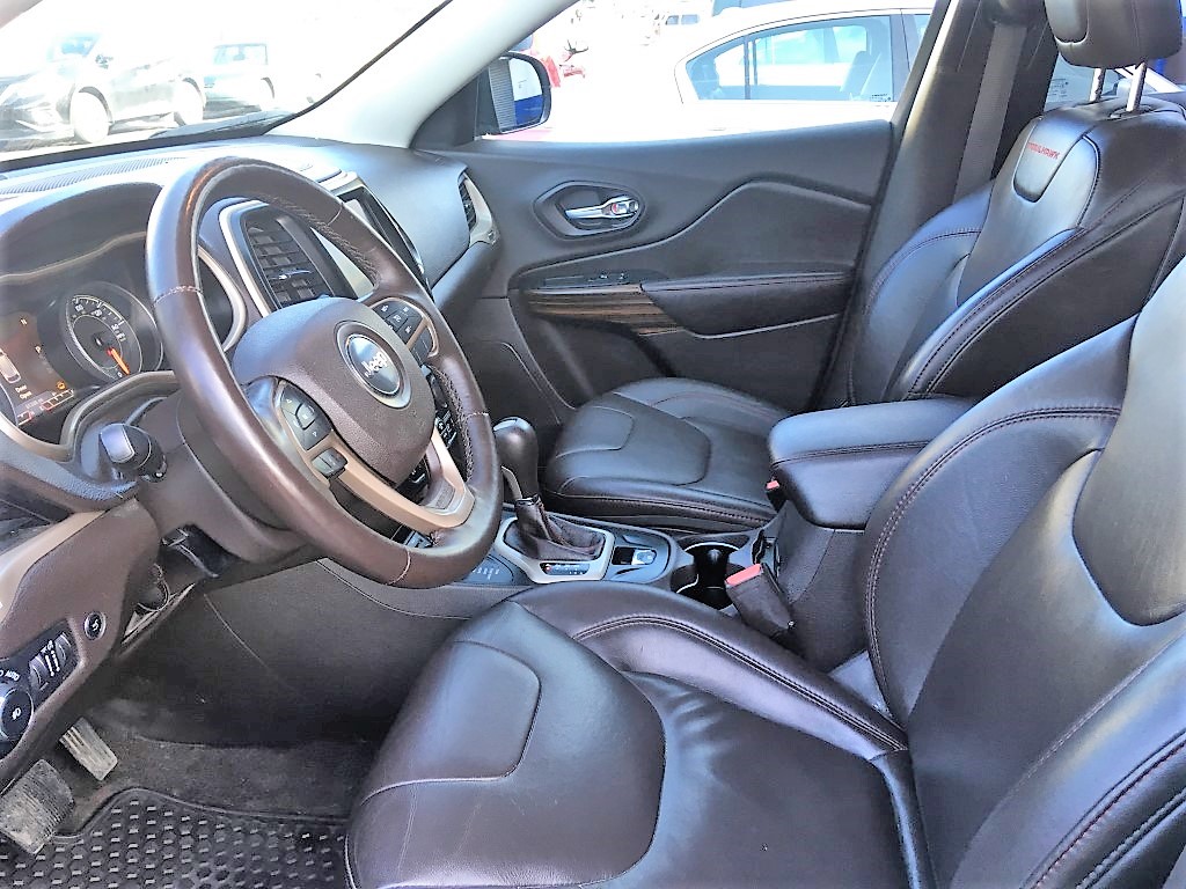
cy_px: 444
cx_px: 593
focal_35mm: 29
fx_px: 994
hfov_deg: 61.7
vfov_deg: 48.2
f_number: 2.2
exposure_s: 1/30
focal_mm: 4.15
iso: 32
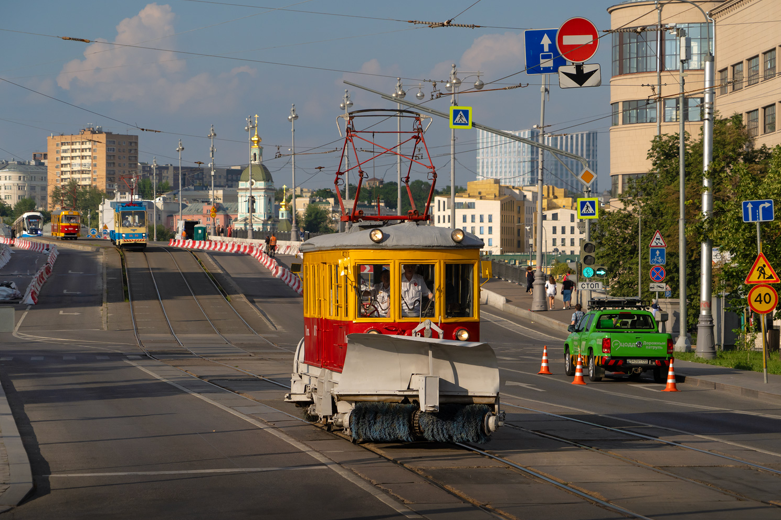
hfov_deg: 16.4
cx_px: 393
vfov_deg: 11.0
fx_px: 2712
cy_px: 261
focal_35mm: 125
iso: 500
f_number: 7.1
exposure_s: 1/2500
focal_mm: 124
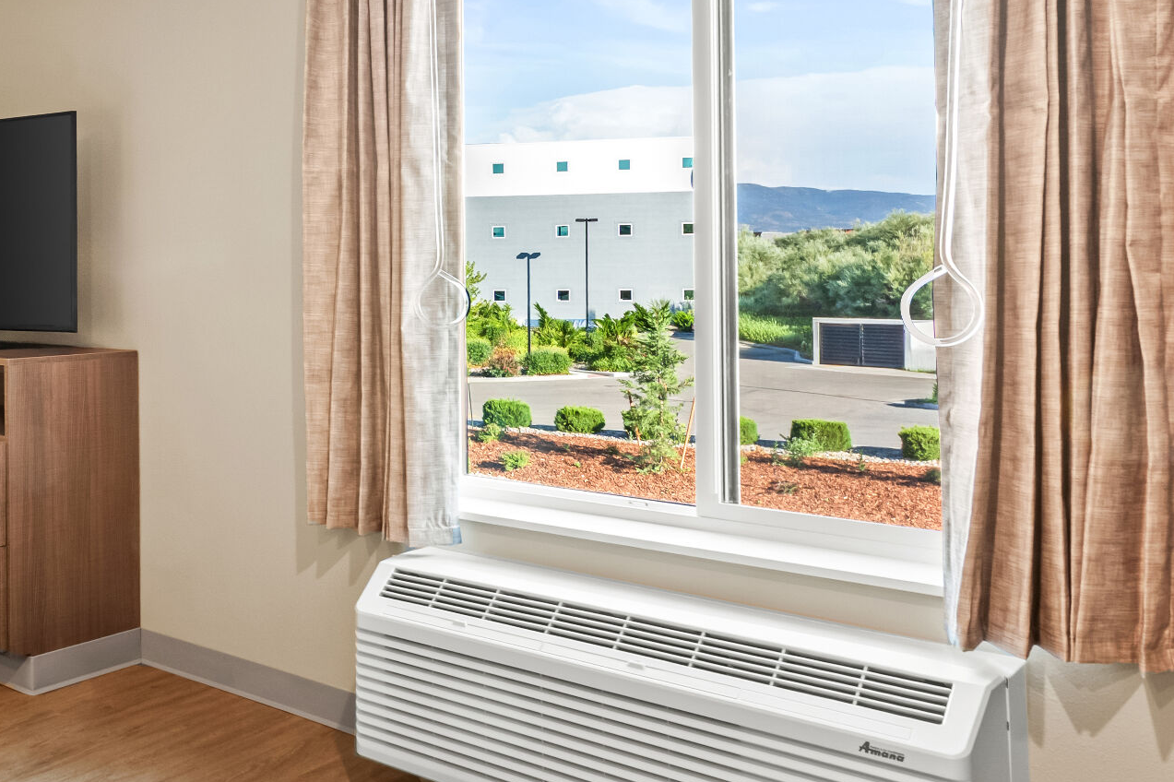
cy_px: 357
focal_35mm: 33
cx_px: -23
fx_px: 1076
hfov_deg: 46.8
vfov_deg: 39.9
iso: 250
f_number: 8
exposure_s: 1/2.5
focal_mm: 14
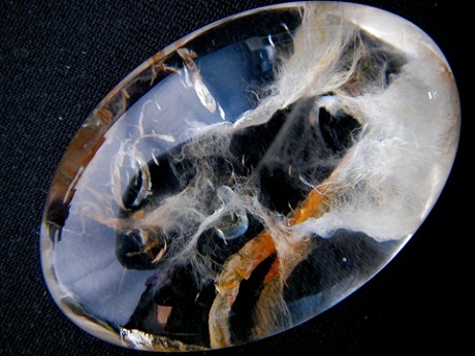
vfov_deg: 37.7
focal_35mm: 38
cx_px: 238
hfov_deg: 49.0
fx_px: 521
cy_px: 178
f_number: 3.3
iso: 100
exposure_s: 1/7.2
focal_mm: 6.3
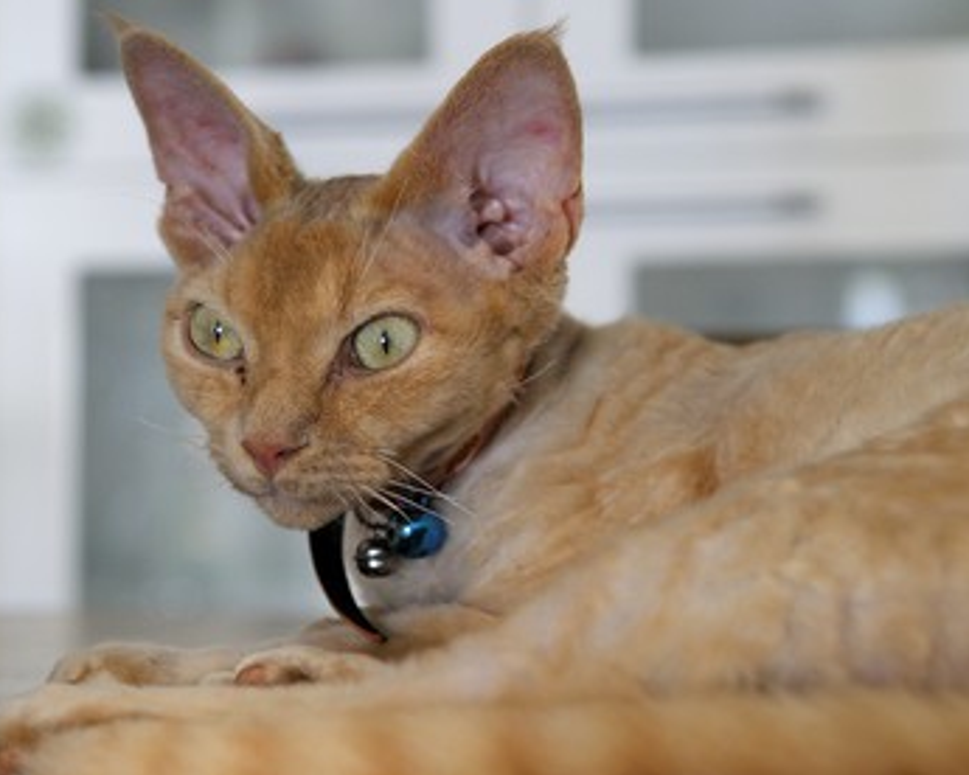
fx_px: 2294
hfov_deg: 23.8
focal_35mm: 80
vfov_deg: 19.2
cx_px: 486
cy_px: 390
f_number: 5.6
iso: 1600
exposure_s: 1/60
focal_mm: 70
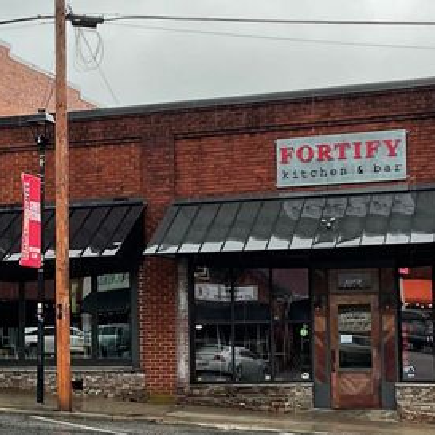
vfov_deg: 35.7
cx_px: 178
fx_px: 668
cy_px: 286
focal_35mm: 47
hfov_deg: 36.0
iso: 16
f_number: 1.8
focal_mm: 3
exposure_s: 1/153
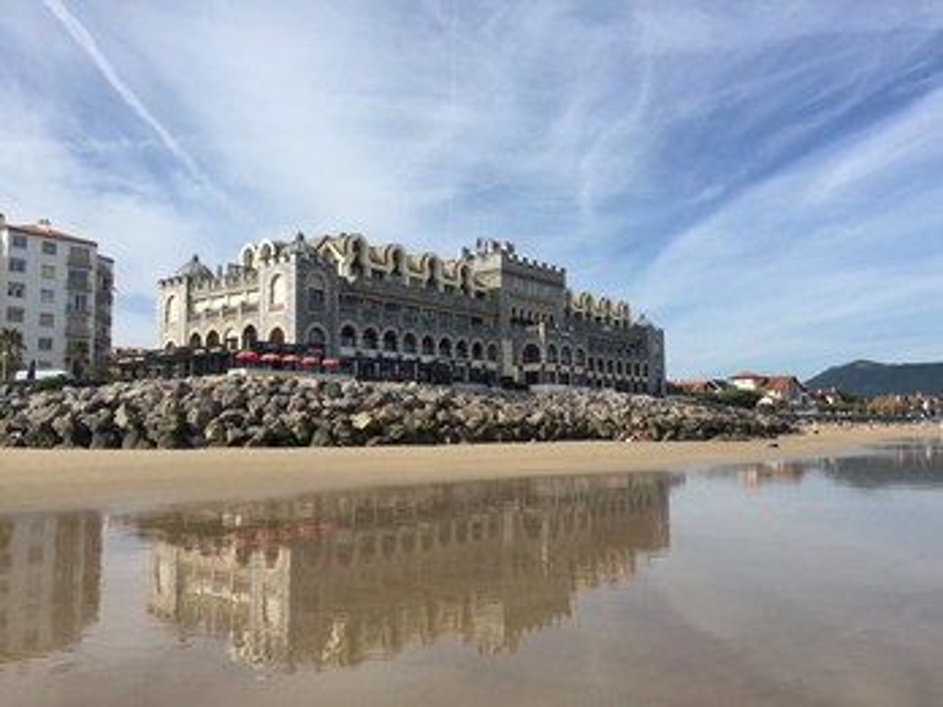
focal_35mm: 29
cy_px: 354
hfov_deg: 61.7
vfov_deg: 48.2
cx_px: 472
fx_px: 790
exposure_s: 1/2083
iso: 32
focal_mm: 4.15
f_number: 2.2
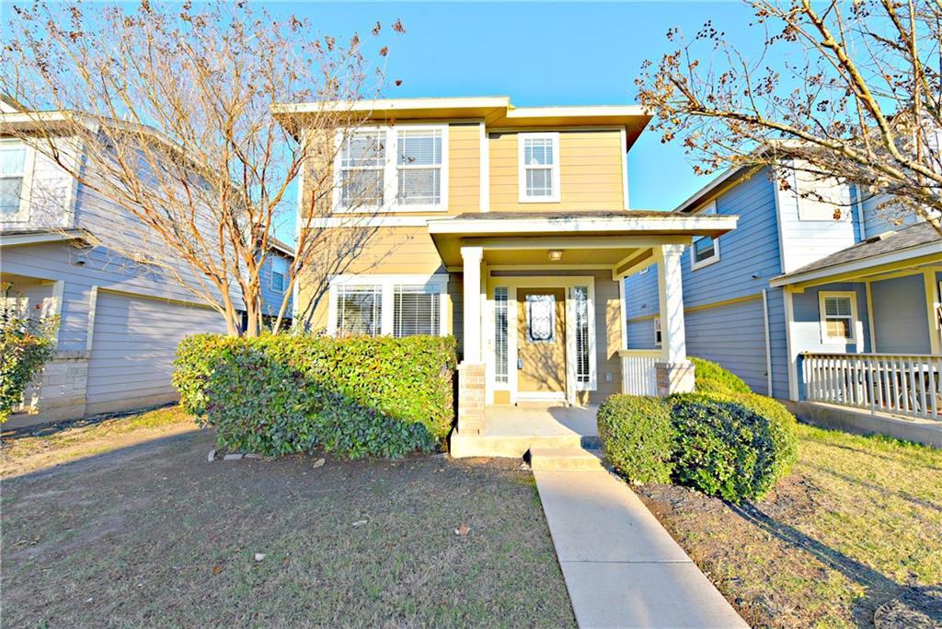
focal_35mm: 14
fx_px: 366
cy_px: 314
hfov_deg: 104.2
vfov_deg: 81.2
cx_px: 471
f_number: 9
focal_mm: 14
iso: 200
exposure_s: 1/320
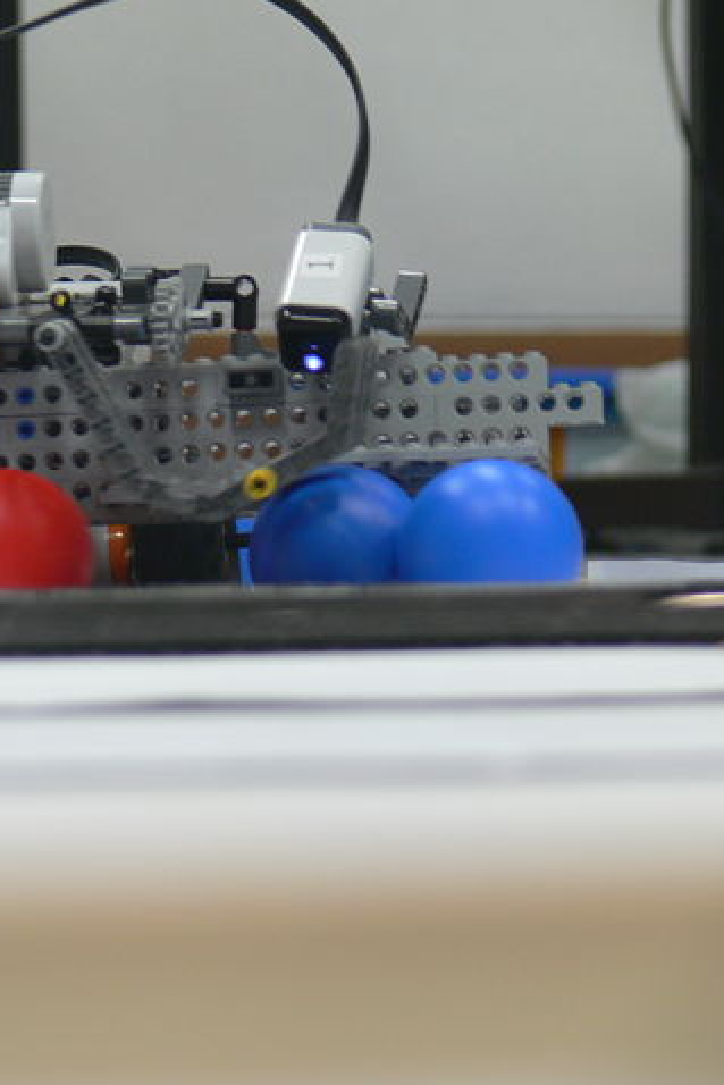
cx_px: 109
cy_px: 542
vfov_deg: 9.1
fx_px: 6842
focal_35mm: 227
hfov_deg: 6.0
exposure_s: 1/30
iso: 160
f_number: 3.6
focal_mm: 34.4
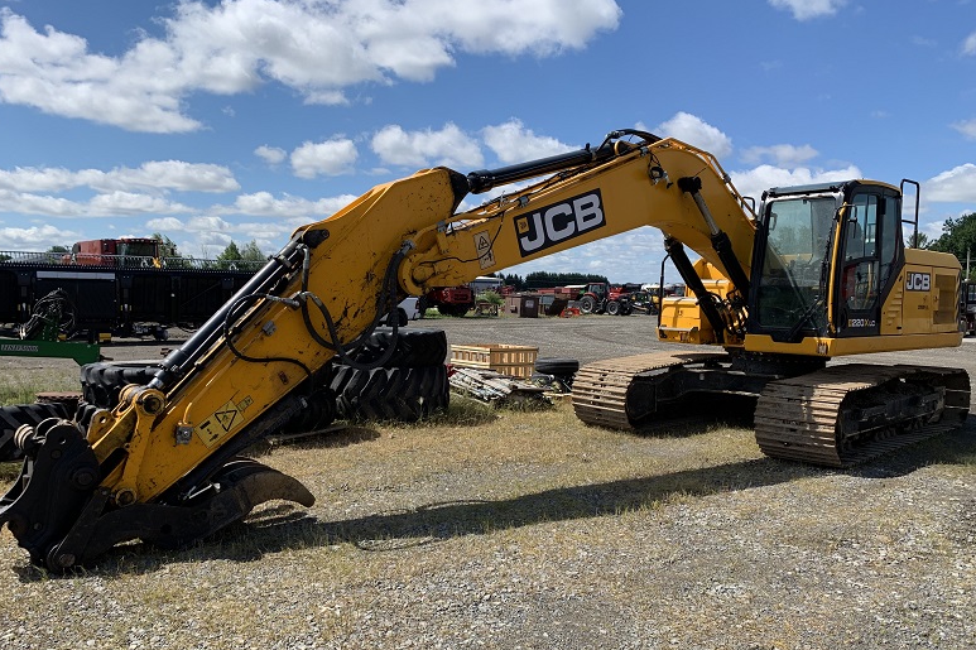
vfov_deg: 46.4
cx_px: 494
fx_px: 759
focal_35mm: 28
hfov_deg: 65.5
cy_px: 336
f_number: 1.8
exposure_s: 1/2545
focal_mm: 4.25
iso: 25
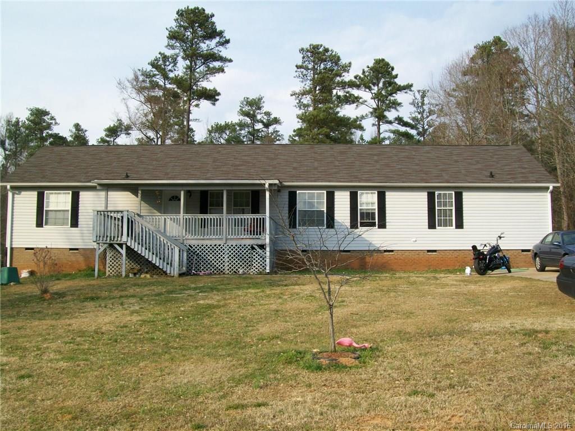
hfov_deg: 51.4
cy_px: 216
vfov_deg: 39.7
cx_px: 288
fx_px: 598
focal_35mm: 36
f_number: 4.8
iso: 64
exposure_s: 1/320
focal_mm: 6
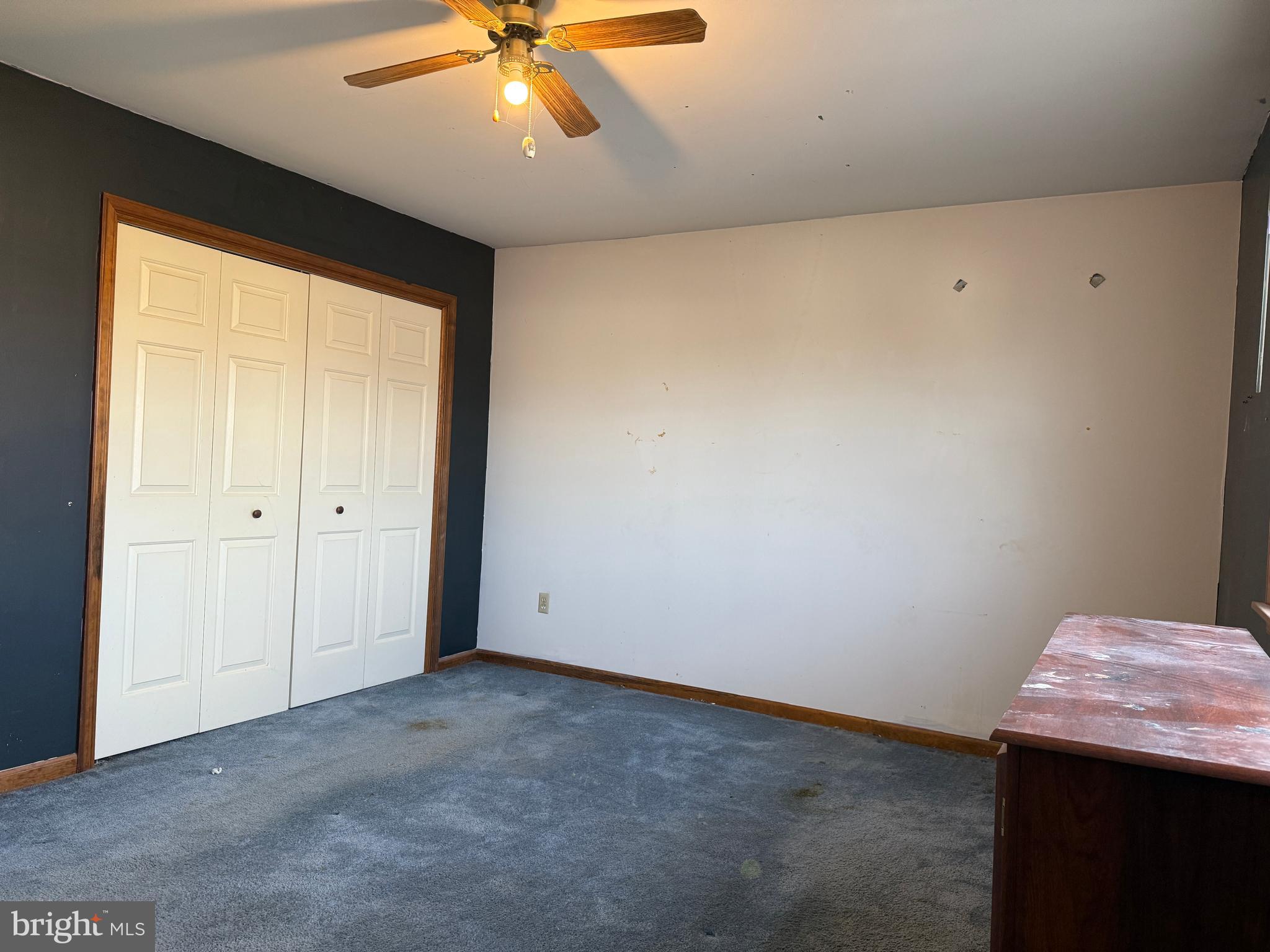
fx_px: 881
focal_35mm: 24
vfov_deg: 56.8
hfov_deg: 71.6
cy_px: 476
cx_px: 635
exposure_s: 1/75
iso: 200
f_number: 1.78
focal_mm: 6.76
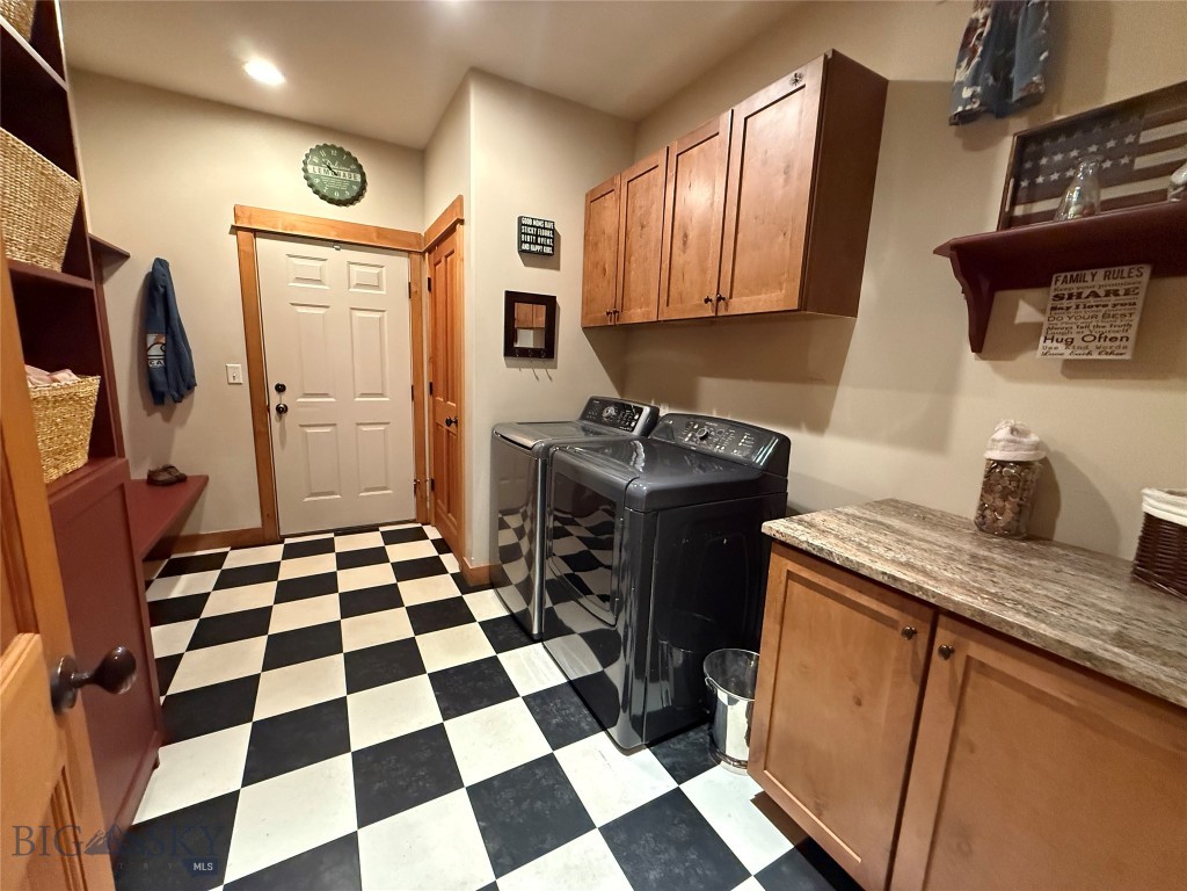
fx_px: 480
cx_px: 594
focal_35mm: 14
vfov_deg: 85.7
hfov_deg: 102.1
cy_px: 446
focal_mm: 2.22
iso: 1000
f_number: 2.2
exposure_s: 1/60
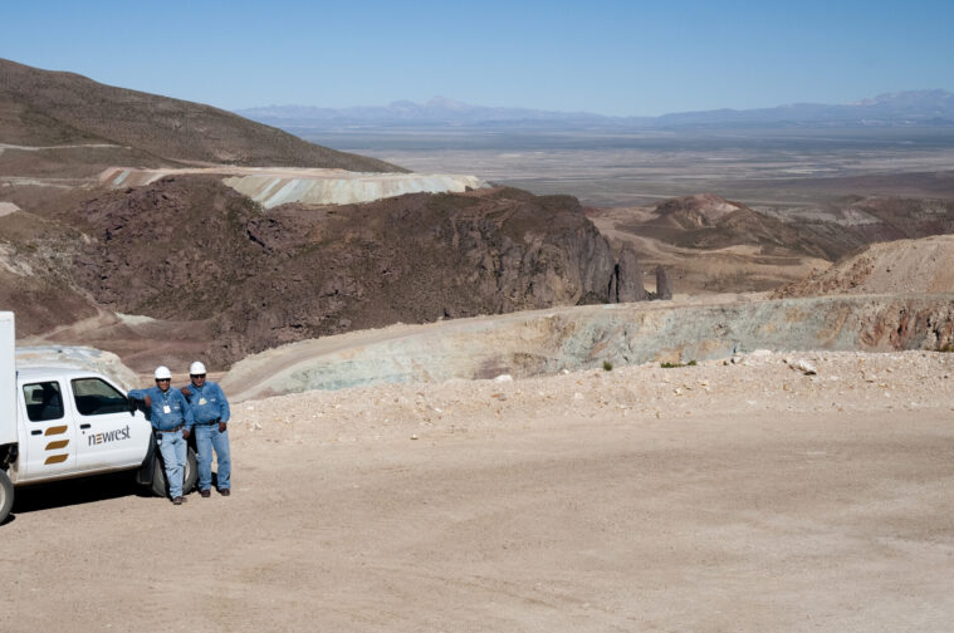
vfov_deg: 16.8
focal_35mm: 81
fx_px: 2144
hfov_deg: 25.0
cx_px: 363
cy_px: 224
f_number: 4.5
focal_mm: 40
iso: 100
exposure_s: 1/2000
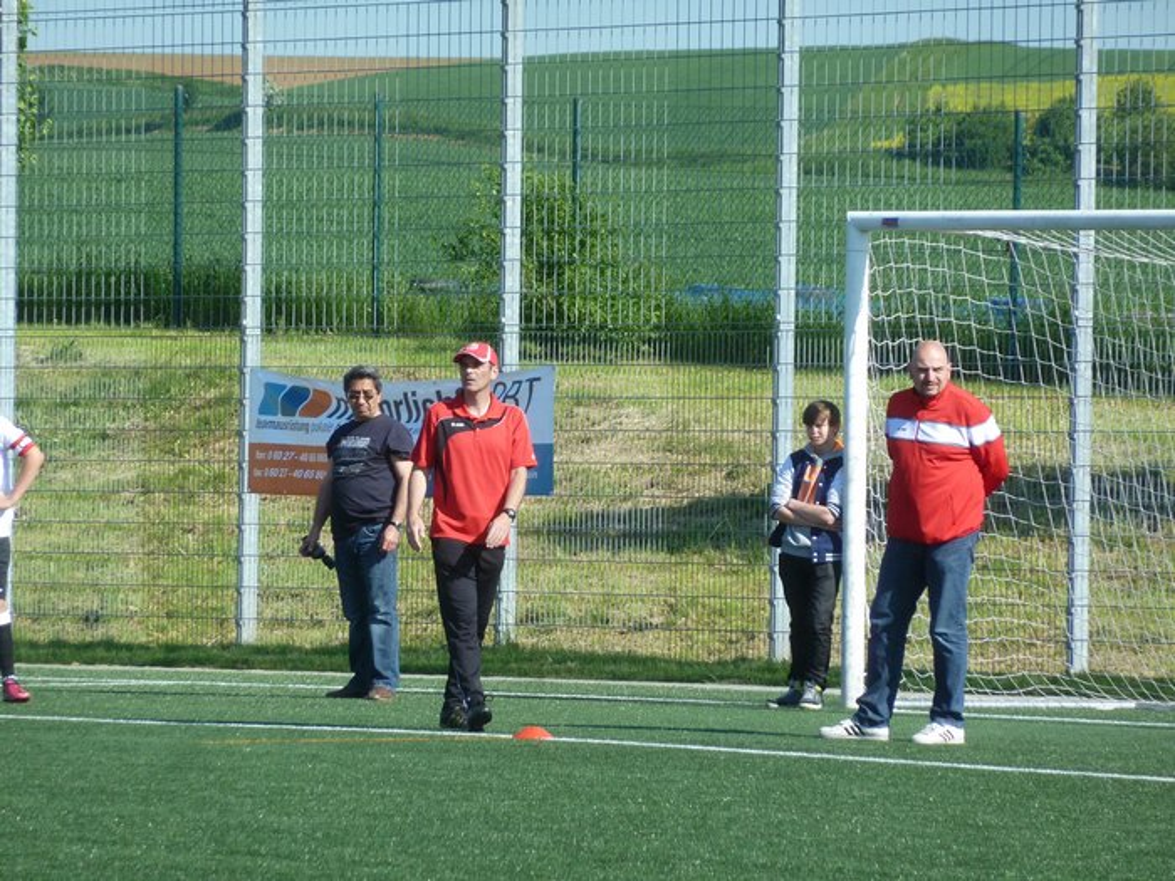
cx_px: 588
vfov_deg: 5.0
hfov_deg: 6.6
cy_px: 440
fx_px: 10183
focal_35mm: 300
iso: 160
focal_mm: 49.2
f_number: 4.9
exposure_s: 1/500
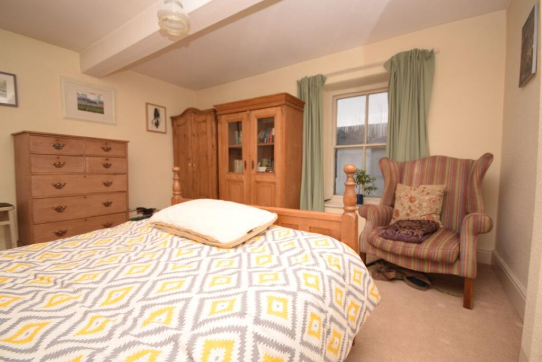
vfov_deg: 77.3
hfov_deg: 100.4
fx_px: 226
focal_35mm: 15
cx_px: 271
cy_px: 181
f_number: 4
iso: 100
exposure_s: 1/60
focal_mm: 10
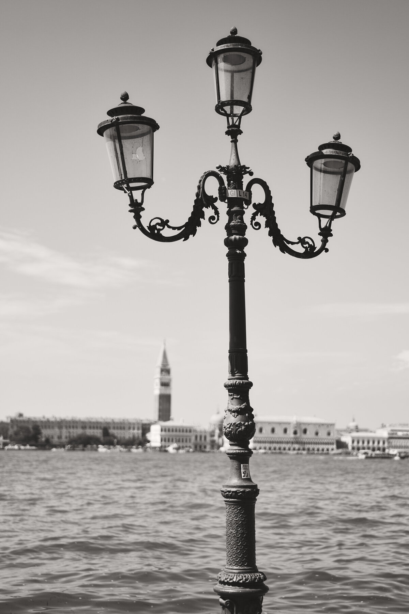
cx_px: 204
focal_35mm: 50
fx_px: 853
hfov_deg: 27.0
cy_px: 307
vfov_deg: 39.6
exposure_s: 1/4000
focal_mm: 50
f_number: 2
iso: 100
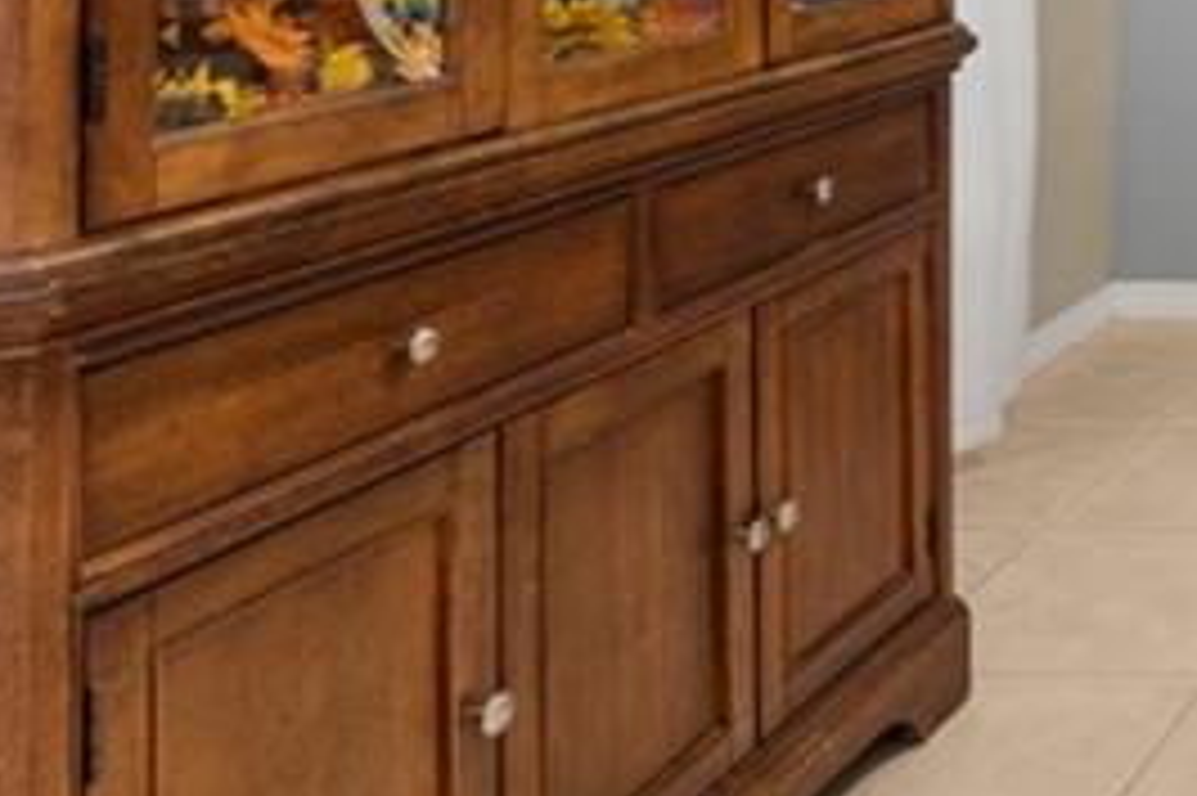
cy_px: -247
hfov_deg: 25.6
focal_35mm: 50
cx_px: 1922
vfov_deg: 23.7
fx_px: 1661
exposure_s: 1
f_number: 11
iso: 400
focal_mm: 13
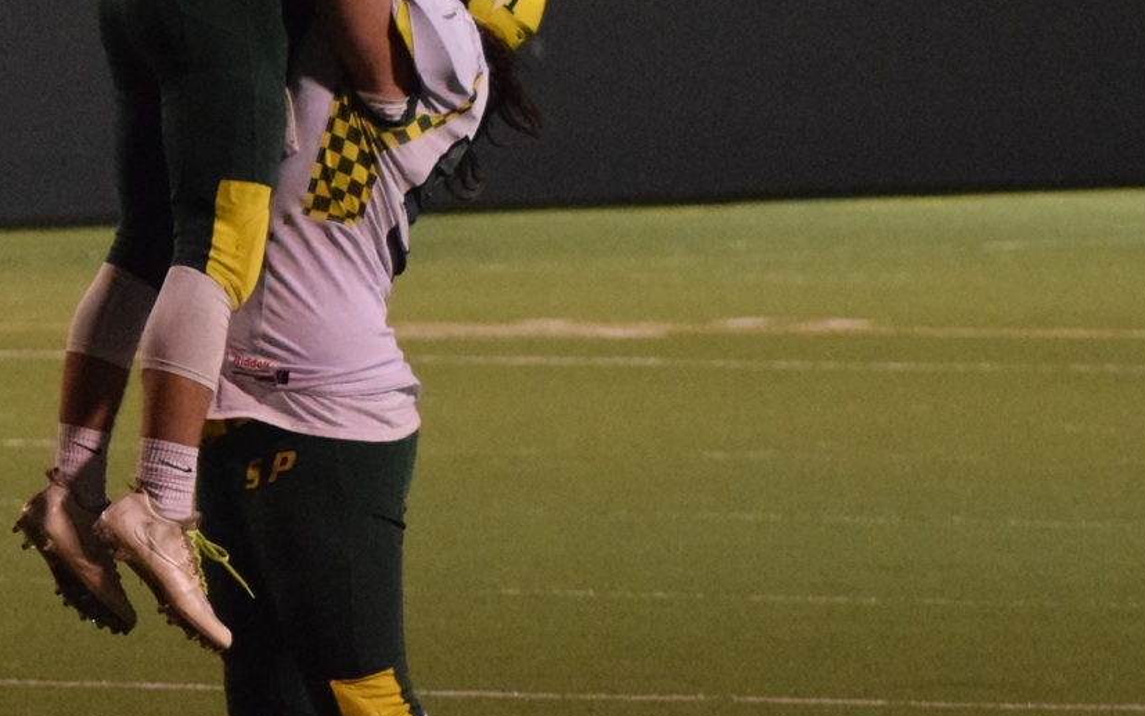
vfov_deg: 3.1
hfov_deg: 4.9
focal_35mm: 426
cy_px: 37
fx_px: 13294
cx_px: 57
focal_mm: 100
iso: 6400
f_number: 4.5
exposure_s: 1/640
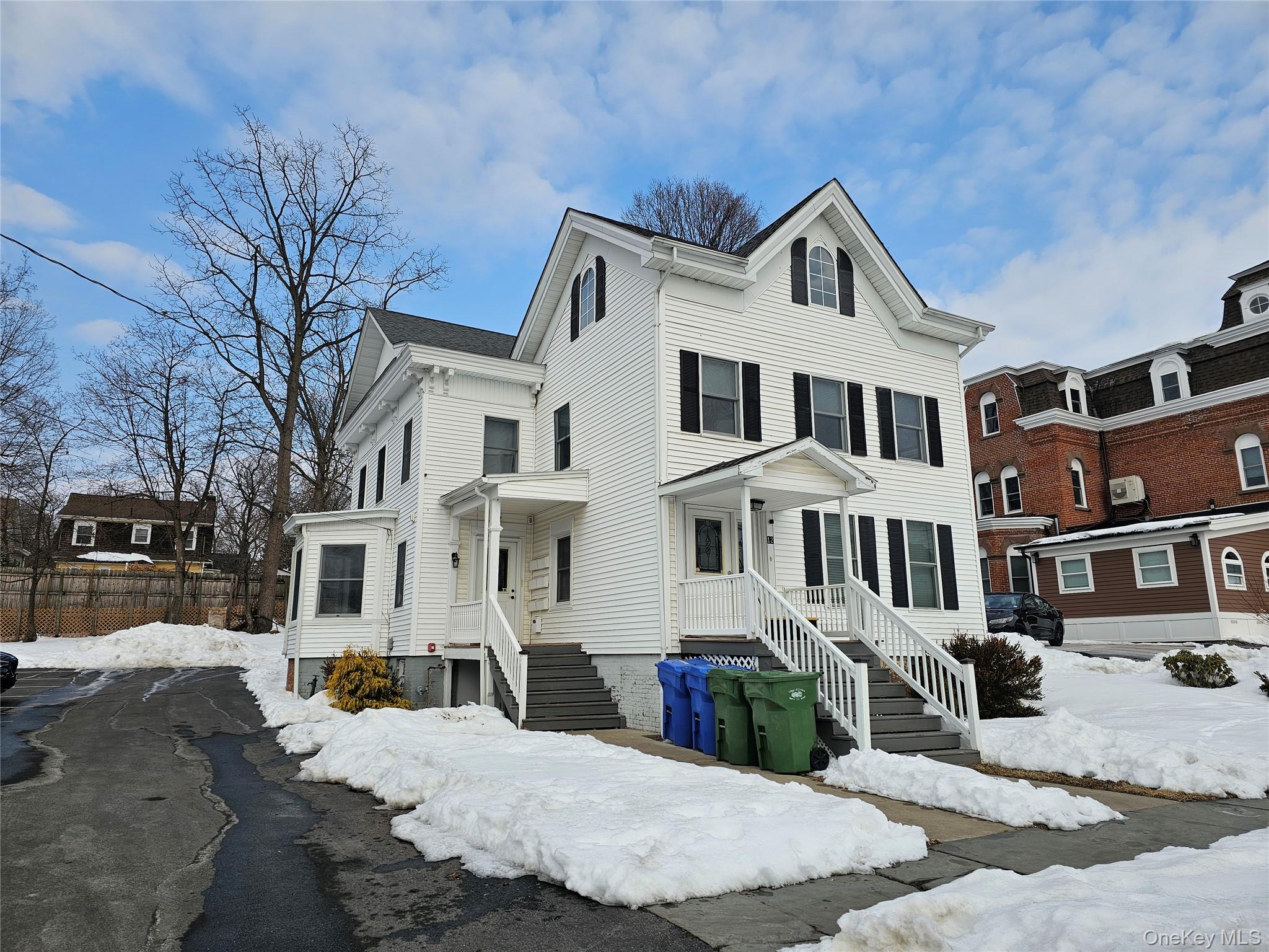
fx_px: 843
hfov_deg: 73.9
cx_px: 634
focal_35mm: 23
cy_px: 476
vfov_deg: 58.9
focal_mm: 6.3
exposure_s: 1/794
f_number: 1.7
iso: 10
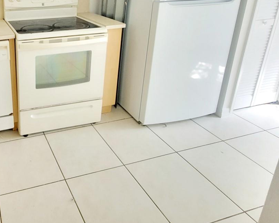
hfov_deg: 57.4
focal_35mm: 25
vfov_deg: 51.0
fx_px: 206
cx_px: 23
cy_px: 27
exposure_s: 1/30
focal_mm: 2.2
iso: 400
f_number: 2.2
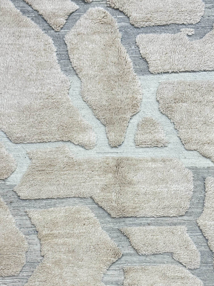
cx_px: 107
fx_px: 396
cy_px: 143
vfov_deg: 39.7
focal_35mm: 48
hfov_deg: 30.3
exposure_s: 1/50
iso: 80
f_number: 1.78
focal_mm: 6.76
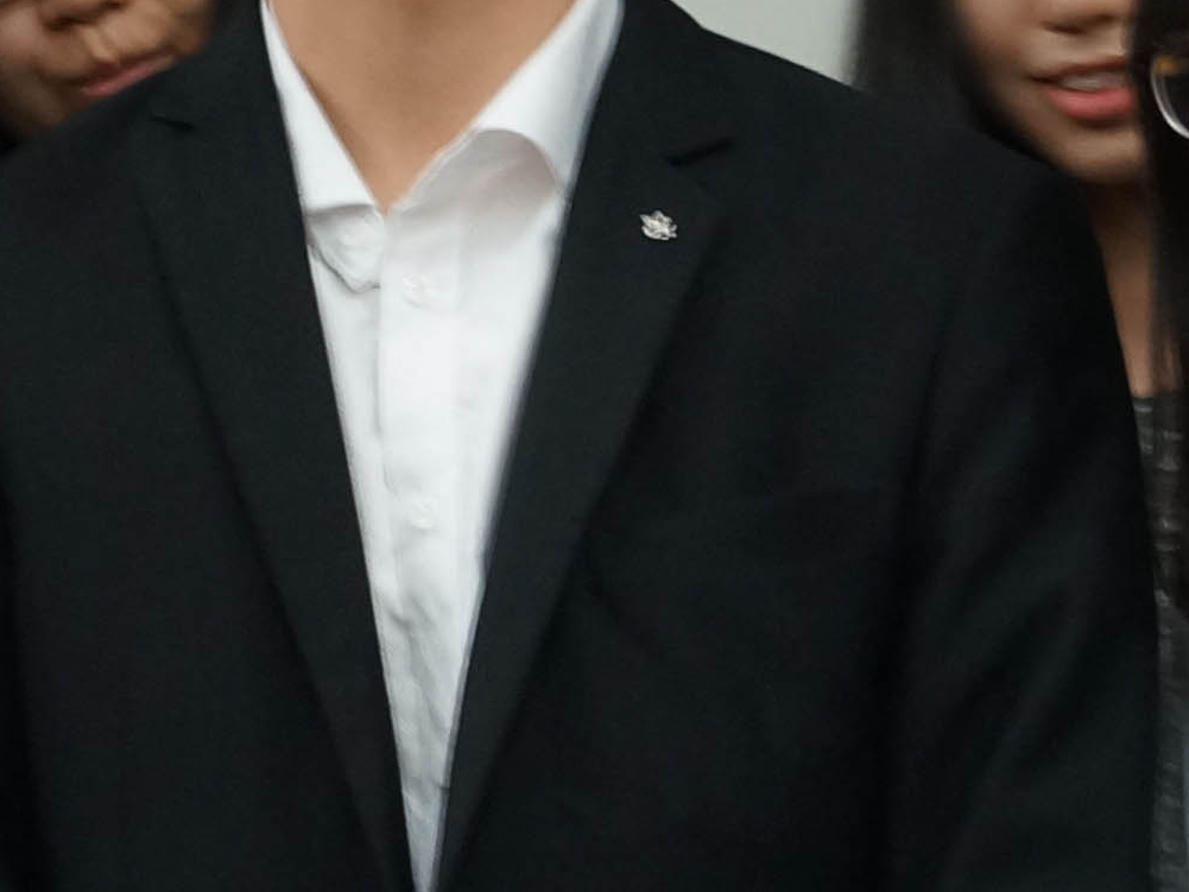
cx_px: 488
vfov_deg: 7.5
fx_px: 6802
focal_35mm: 198
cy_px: 511
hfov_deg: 10.0
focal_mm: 28
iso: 800
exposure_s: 1/6
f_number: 6.3
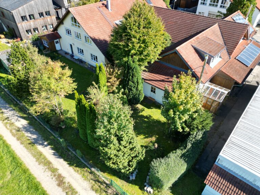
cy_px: 98
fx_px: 180
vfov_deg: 56.8
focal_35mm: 24
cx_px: 130
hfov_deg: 71.6
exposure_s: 1/1000
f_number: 1.7
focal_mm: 6.72
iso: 100
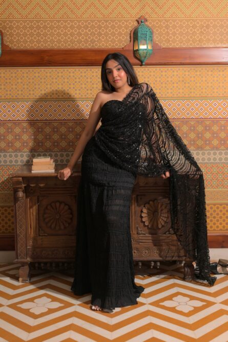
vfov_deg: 39.6
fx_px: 475
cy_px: 171
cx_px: 114
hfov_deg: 27.0
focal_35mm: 50
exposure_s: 1/200
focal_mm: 50
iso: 200
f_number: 4
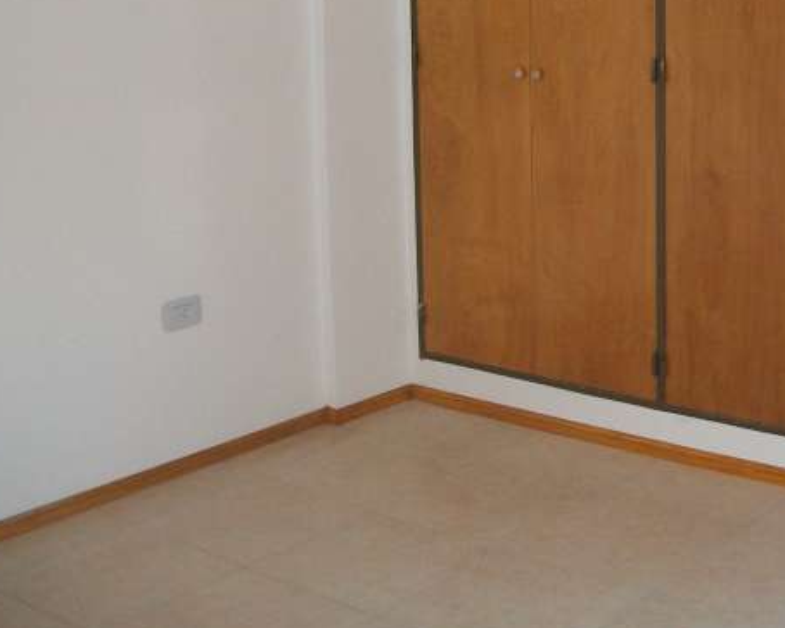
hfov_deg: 33.1
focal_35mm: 55
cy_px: 119
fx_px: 1278
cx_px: 640
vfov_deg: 27.0
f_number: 2.9
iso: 160
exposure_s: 1/60
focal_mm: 5.7
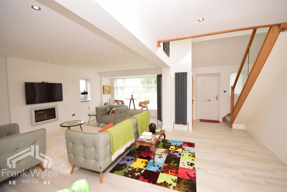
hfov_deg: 100.4
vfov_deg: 77.3
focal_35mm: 15
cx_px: 144
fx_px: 120
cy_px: 96
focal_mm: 10
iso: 320
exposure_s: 1/60
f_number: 9
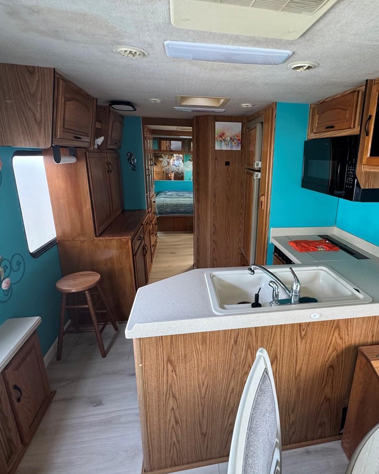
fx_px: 266
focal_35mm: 19
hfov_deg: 70.1
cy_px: 231
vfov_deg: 83.3
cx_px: 229
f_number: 2.2
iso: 320
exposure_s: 1/48
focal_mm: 2.22
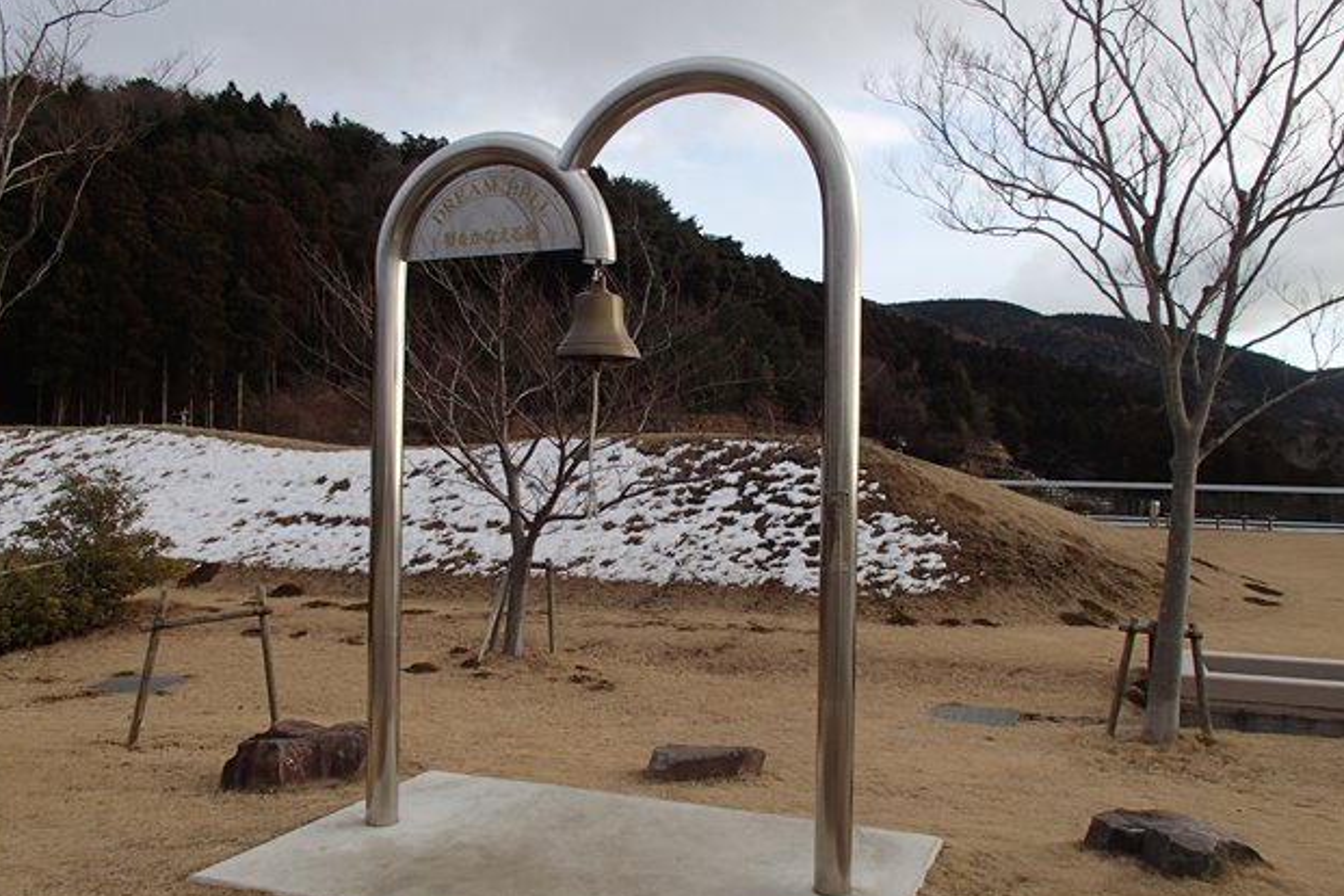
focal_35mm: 30
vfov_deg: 43.6
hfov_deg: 61.9
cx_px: 673
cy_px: 474
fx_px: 1120
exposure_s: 1/250
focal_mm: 5
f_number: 3.9
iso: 100
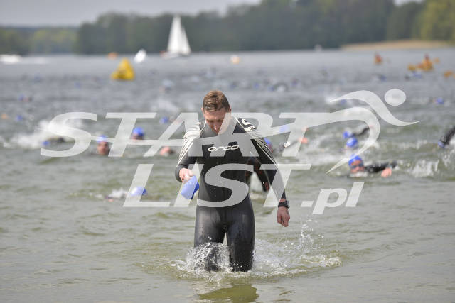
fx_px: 2275
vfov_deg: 7.6
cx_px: 228
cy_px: 152
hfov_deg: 11.4
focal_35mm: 180
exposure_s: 1/3200
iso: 200
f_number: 4
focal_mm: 180
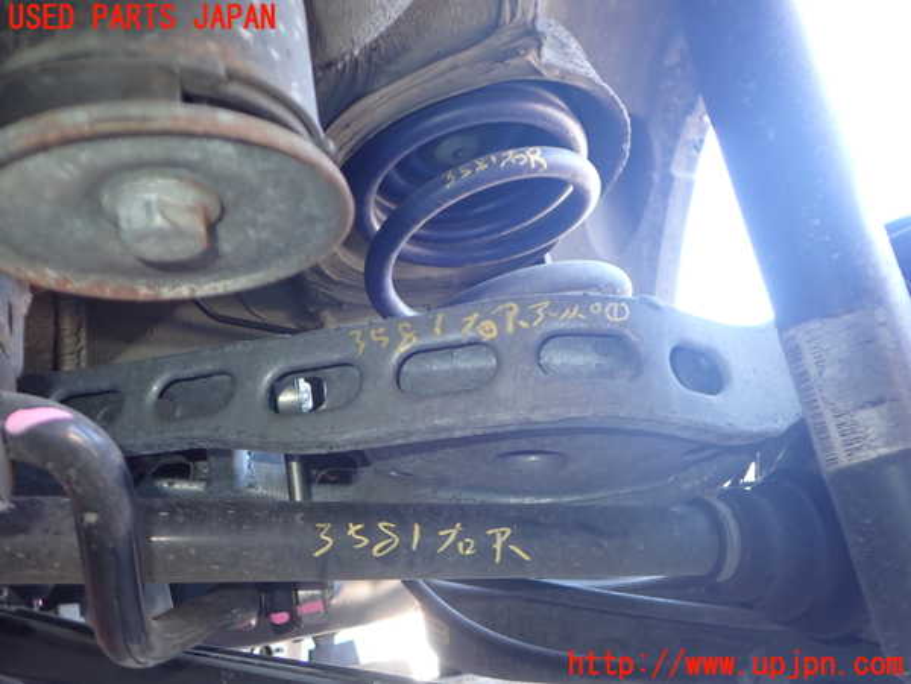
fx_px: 790
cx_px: 456
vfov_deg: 46.8
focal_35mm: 30
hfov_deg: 60.0
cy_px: 342
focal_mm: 5.4
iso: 200
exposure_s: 1/30
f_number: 2.3
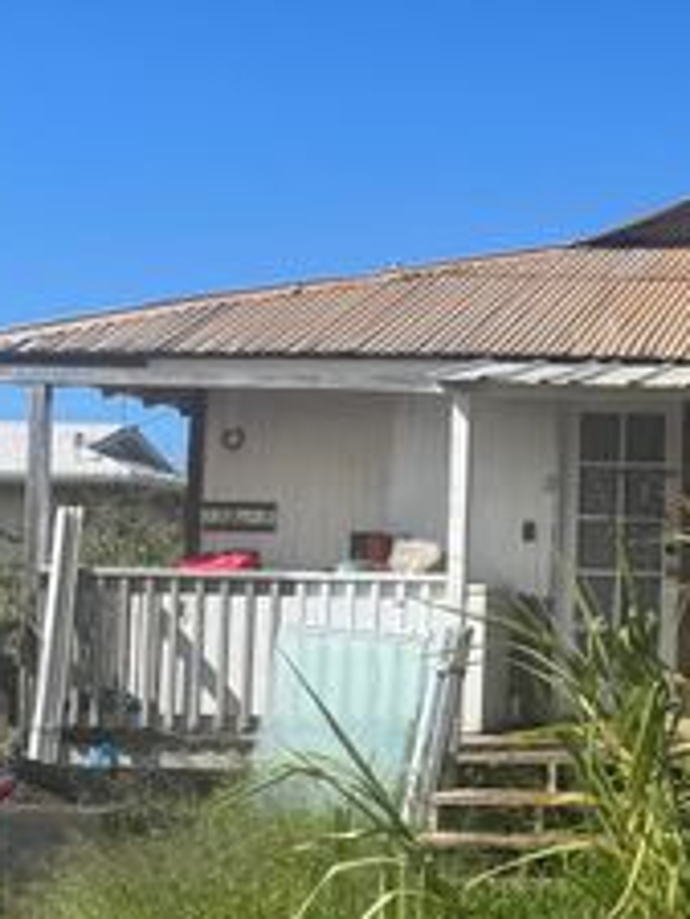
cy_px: 509
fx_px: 1885
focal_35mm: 71
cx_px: 902
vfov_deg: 27.4
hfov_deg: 19.2
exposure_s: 1/4049
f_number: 1.78
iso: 80
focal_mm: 6.76
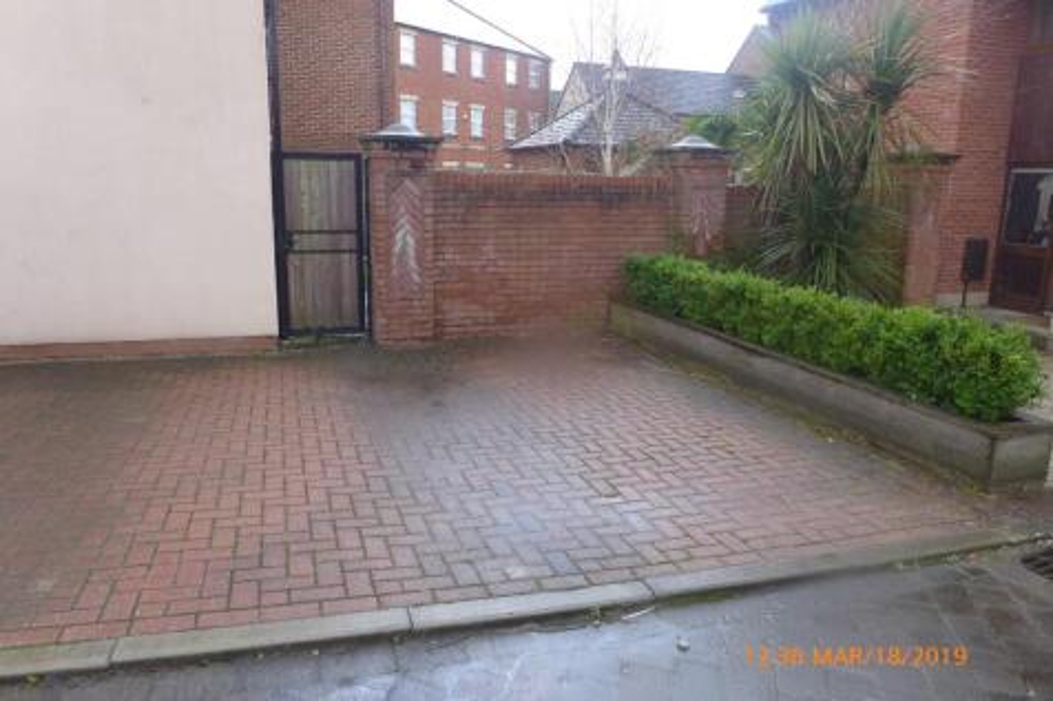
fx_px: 702
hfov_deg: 73.8
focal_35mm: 24
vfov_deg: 53.1
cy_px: 350
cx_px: 526
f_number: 2.5
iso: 160
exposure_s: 1/250
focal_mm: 4.7
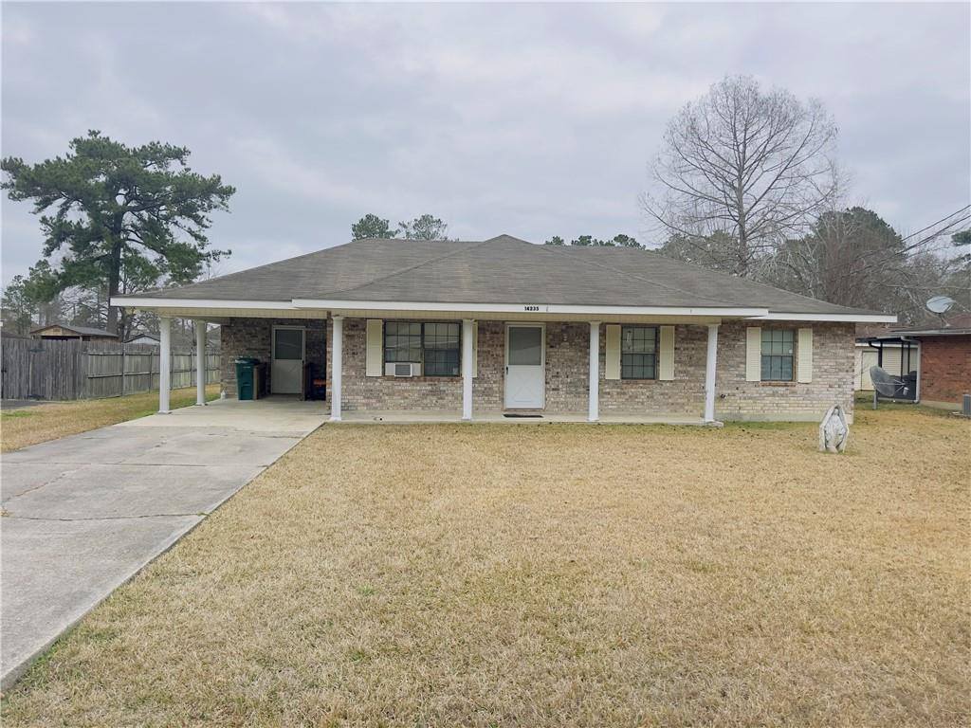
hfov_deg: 71.6
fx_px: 673
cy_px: 364
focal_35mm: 24
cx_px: 486
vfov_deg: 56.8
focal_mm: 6.86
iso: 80
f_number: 1.78
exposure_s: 1/4184
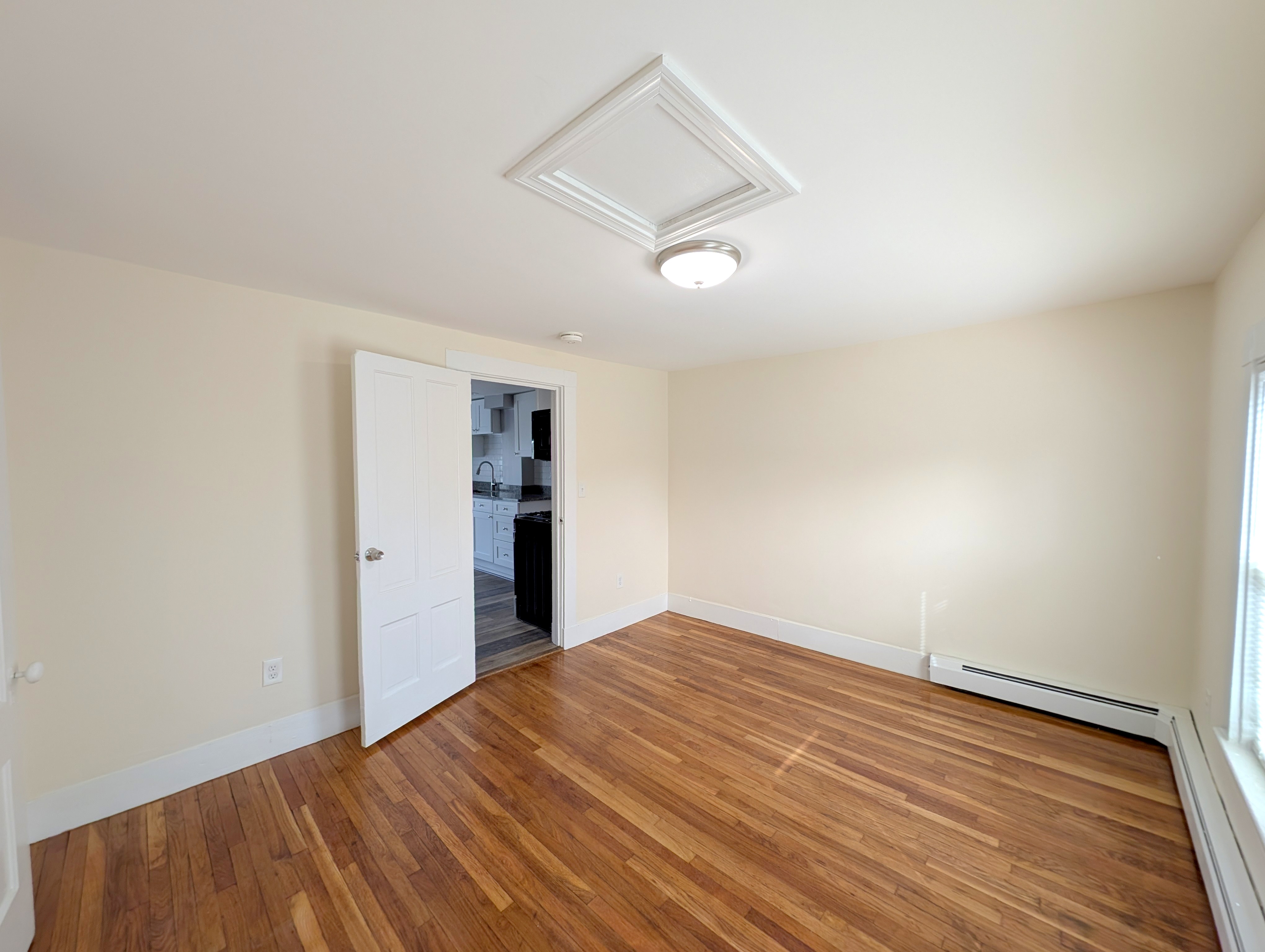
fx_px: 439
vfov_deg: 94.6
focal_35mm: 12
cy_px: 476
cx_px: 632
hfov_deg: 110.5
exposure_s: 1/120
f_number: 1.95
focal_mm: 2.23
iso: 62
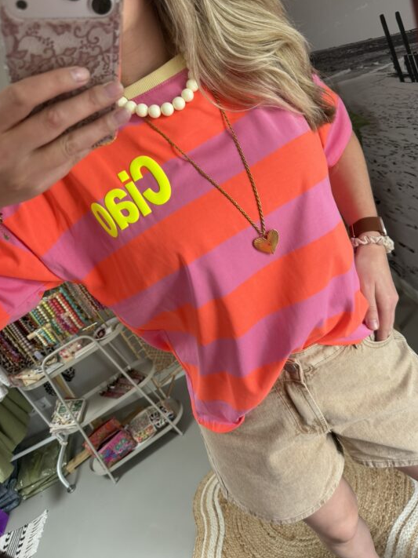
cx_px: 229
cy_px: 249
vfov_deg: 65.2
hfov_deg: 51.3
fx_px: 435
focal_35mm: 27
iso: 200
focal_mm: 6.76
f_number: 1.78
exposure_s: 1/78
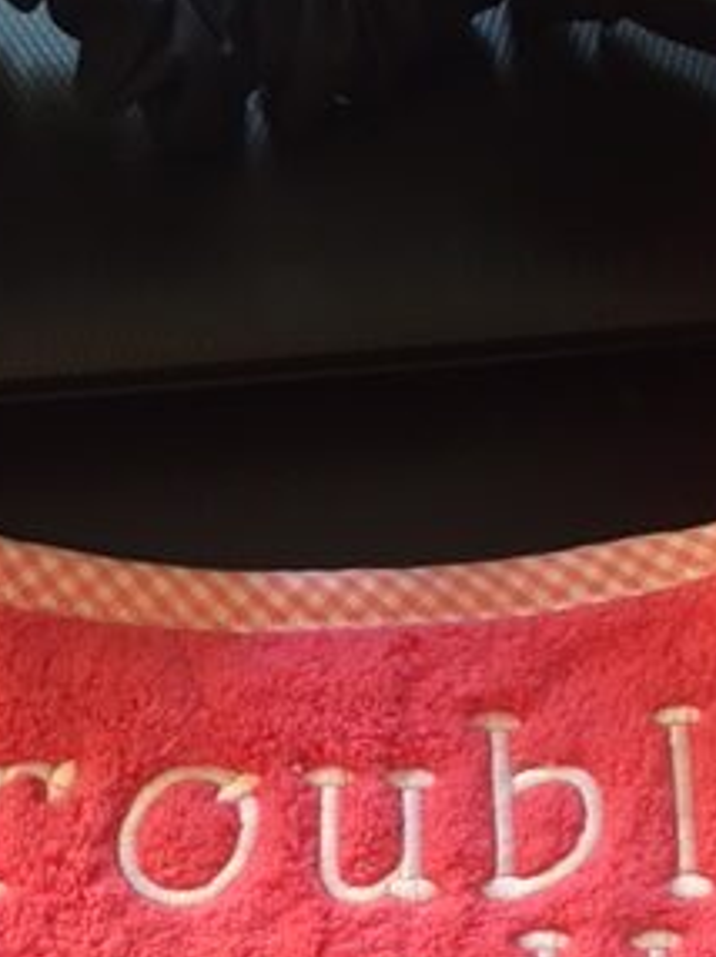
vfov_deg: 28.1
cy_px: 947
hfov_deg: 22.5
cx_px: 325
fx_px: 1795
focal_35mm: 65
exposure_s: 1/17
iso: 100
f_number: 2.2
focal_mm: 4.15
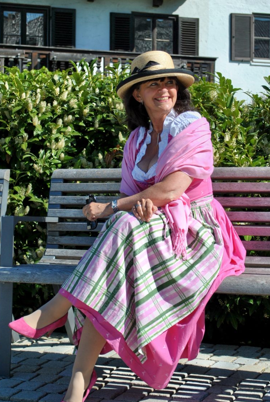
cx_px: 144
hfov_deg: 18.0
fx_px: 851
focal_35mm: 76
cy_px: 173
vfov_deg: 26.6
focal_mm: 40
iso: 100
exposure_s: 1/640
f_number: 5.3
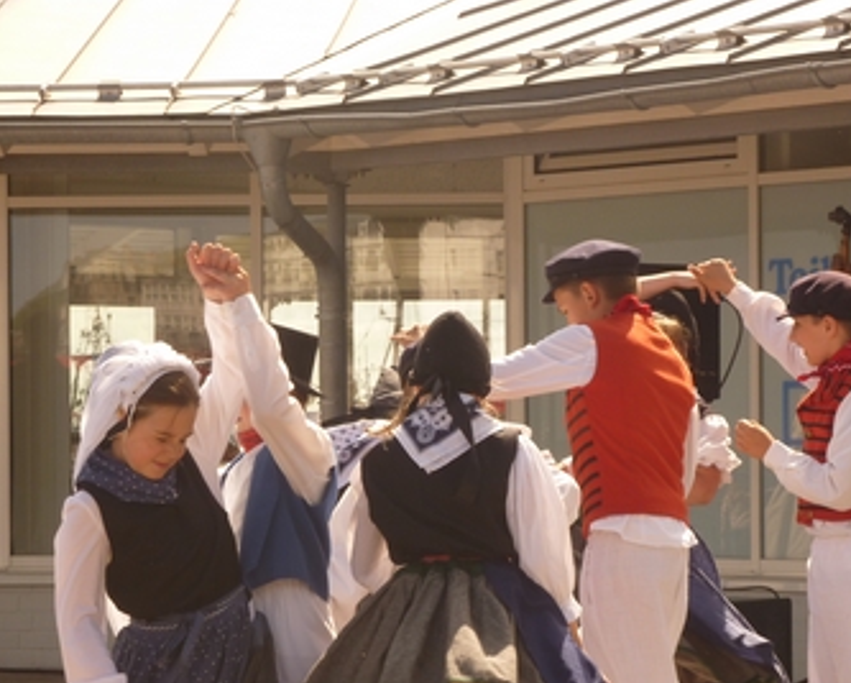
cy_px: 458
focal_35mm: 156
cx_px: 583
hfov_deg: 12.3
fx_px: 3933
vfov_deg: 9.9
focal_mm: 18.2
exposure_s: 1/320
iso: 80
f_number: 4.4
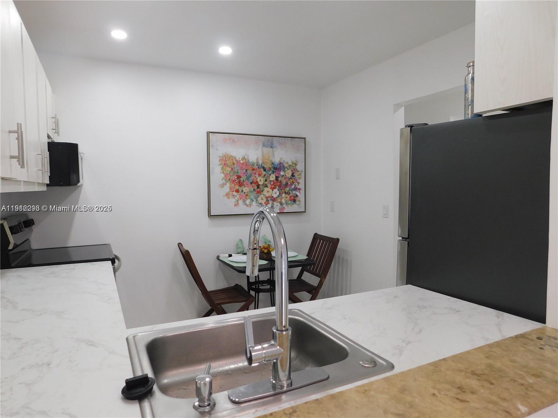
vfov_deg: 58.9
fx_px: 371
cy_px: 209
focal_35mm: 23
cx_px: 279
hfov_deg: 73.9
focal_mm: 4
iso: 125
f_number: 3
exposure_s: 1/30
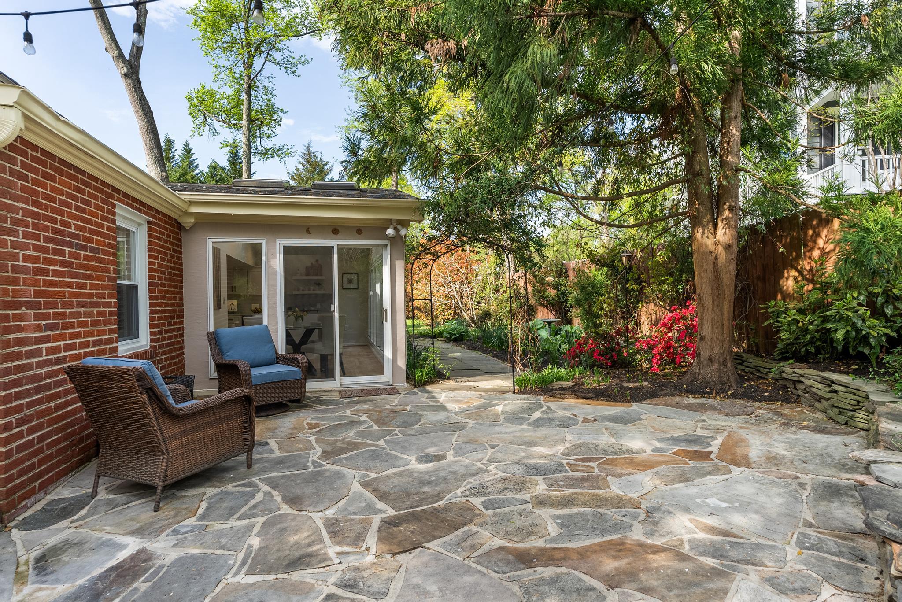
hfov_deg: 85.4
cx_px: 451
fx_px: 489
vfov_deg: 63.3
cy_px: 301
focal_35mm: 20
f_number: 4.5
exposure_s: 1/250
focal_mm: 19.5
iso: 100
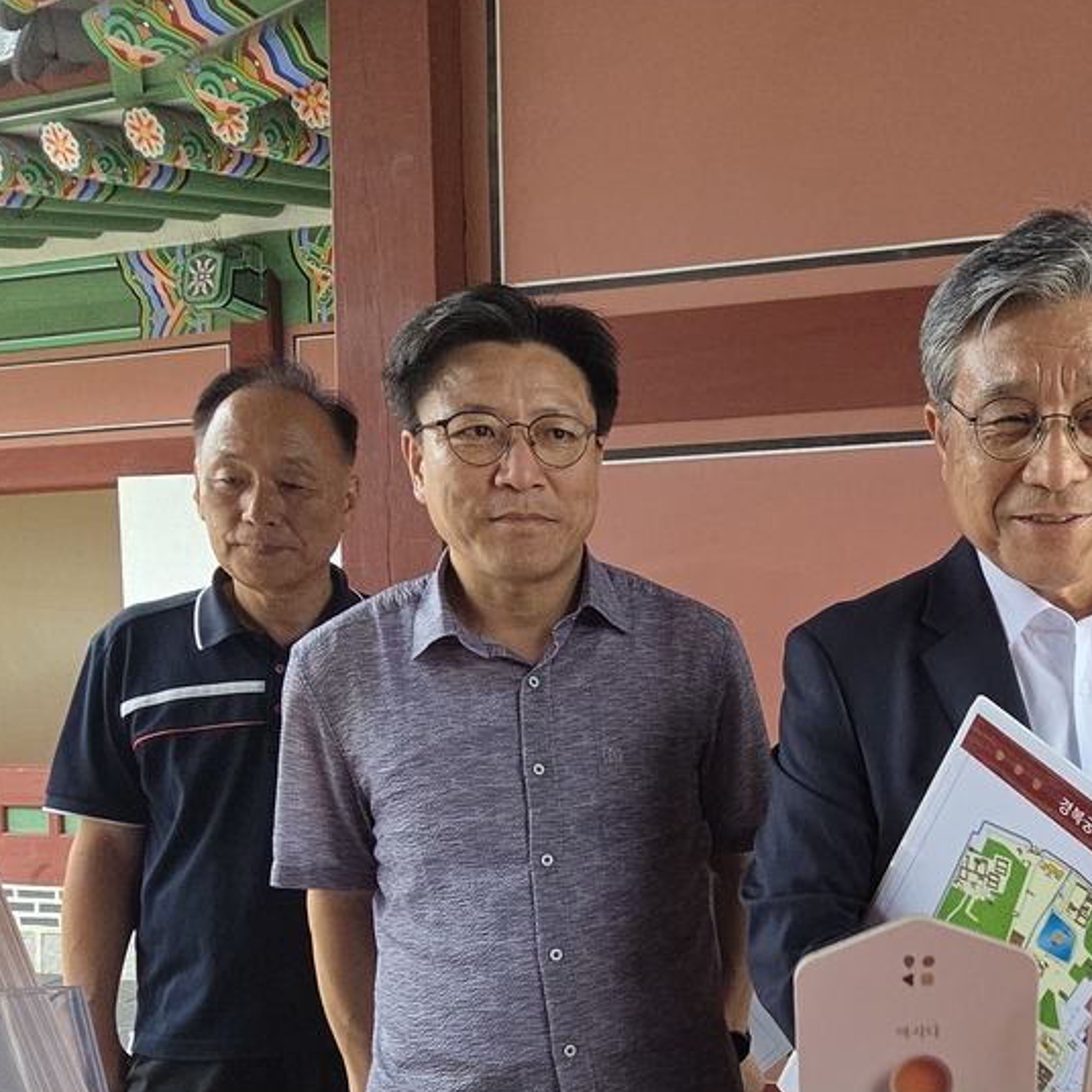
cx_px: 862
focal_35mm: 30
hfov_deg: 51.0
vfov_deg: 52.7
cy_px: 752
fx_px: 1071
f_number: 2.2
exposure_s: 1/184
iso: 50
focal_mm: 2.2
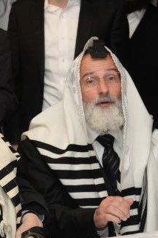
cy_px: 124
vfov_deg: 18.3
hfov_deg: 11.8
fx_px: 737
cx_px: -61
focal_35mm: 112
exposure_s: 1/100
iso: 1250
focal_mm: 50
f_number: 4.5
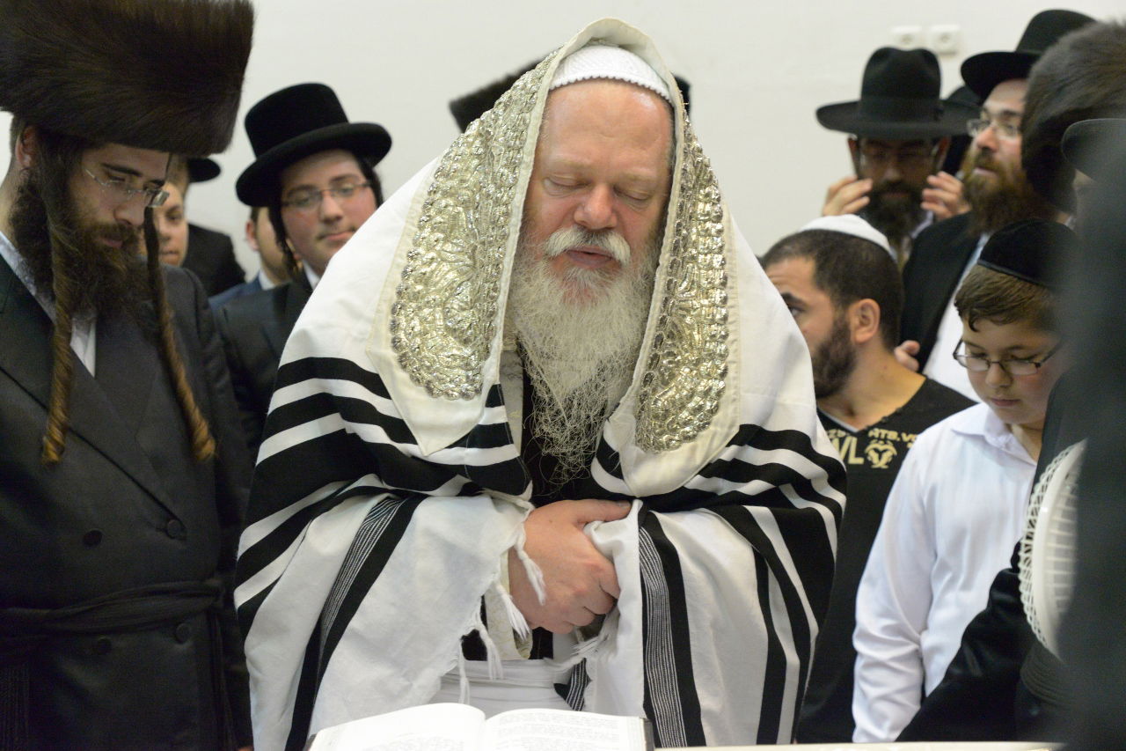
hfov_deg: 28.8
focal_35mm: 70
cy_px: 376
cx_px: 563
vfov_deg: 19.5
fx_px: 2189
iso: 6400
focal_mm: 70
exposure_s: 1/125
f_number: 6.3
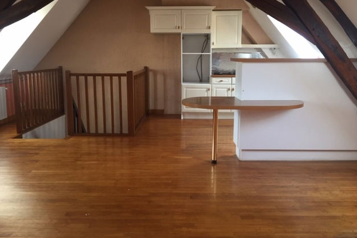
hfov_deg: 60.3
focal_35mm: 31
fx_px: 307
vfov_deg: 42.2
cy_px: 106
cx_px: 177
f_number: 2.2
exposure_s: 1/33
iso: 125
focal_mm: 4.15
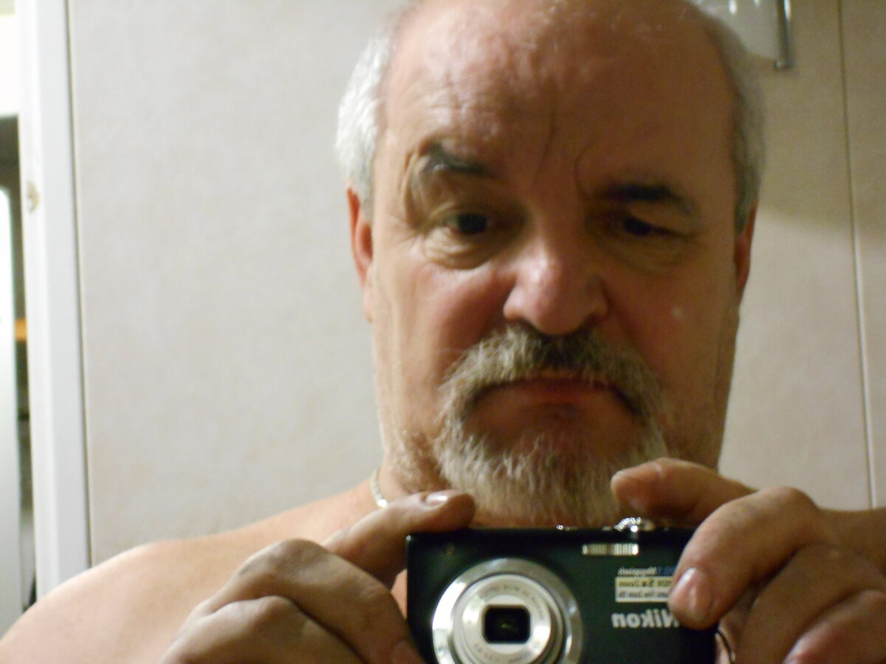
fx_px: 3327
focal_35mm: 130
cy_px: 332
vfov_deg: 11.4
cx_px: 443
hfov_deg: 15.2
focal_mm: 23
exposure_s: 1/6
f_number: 6.5
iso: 800
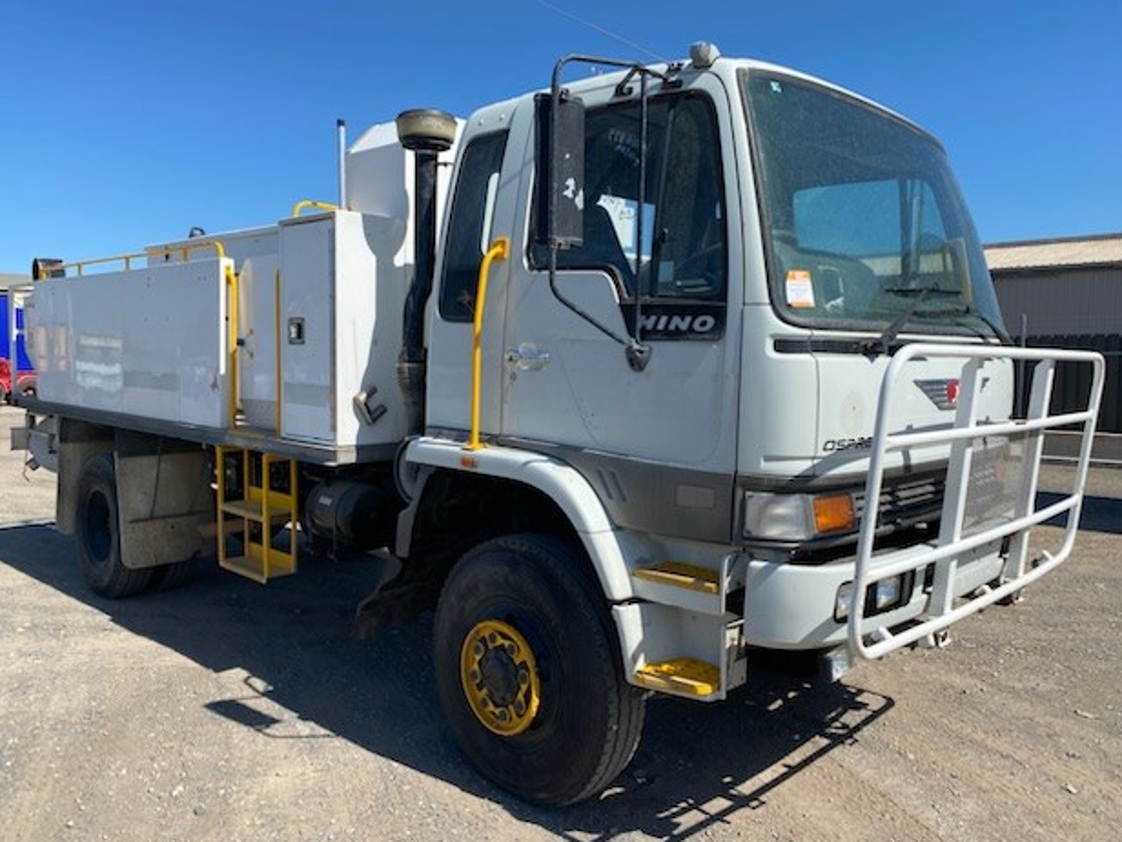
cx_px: 550
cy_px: 430
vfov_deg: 51.4
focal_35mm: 27
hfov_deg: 65.3
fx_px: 875
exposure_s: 1/3125
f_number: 1.8
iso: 32
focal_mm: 4.25
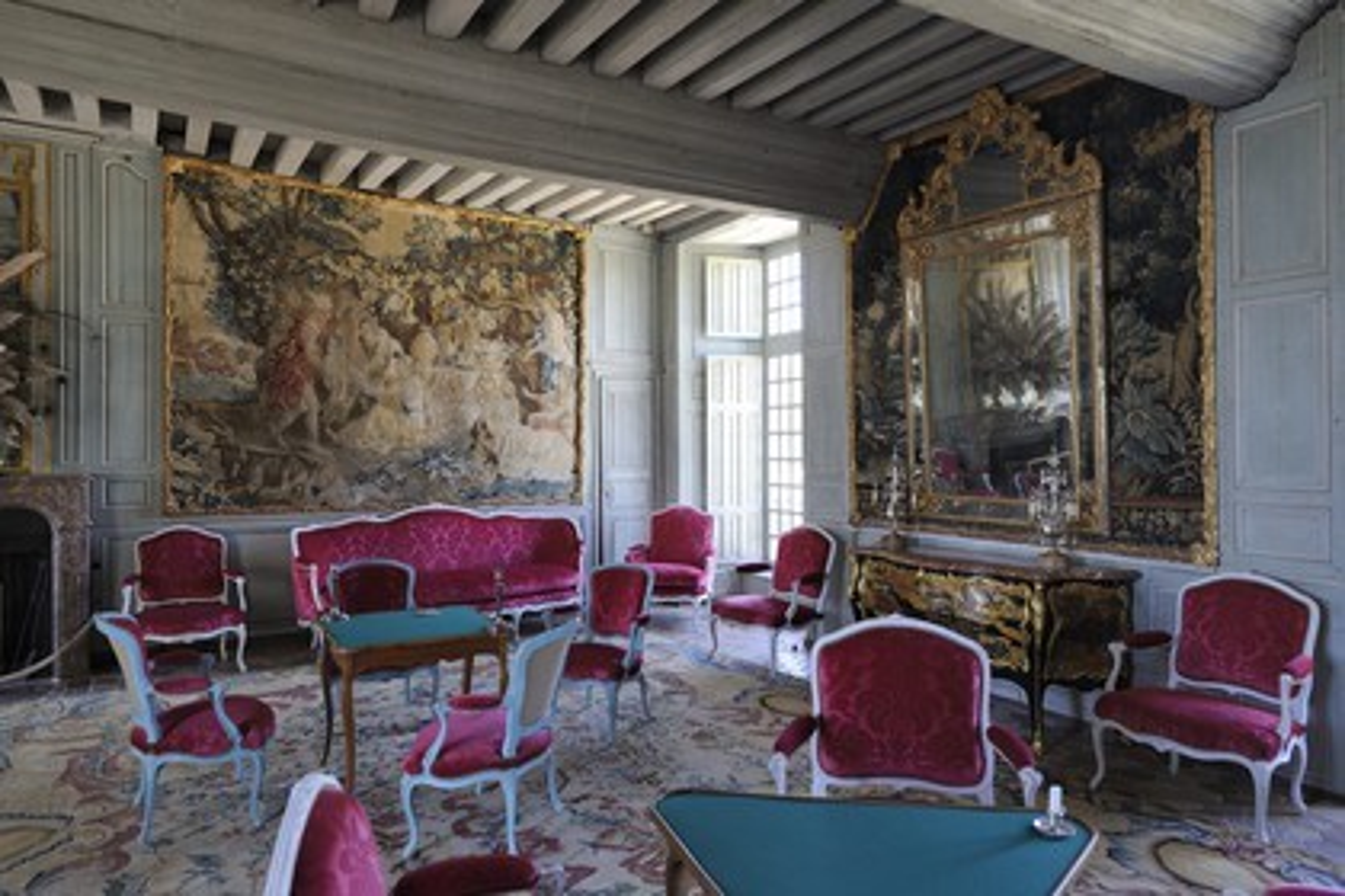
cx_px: 672
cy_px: 448
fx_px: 897
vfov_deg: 53.1
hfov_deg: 73.7
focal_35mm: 24
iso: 800
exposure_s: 1/40
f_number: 5.6
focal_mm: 24
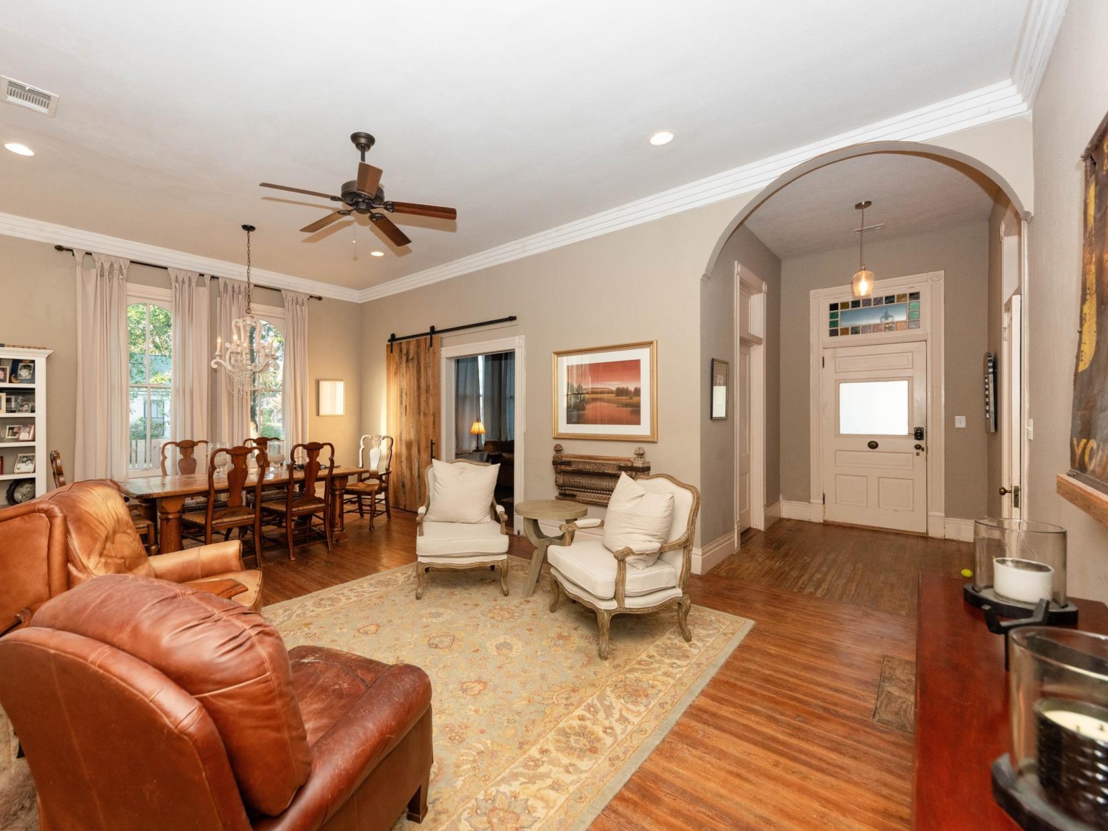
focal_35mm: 14
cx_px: 476
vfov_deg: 85.6
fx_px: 448
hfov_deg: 101.4
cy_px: 397
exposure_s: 1/200
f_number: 4
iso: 320
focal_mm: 12
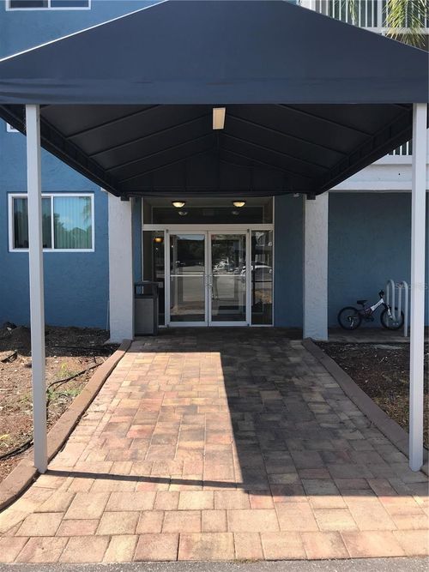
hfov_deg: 49.7
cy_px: 286
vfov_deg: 63.5
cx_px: 214
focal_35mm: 28
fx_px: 463
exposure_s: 1/1100
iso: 20
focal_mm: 3.99
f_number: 1.8
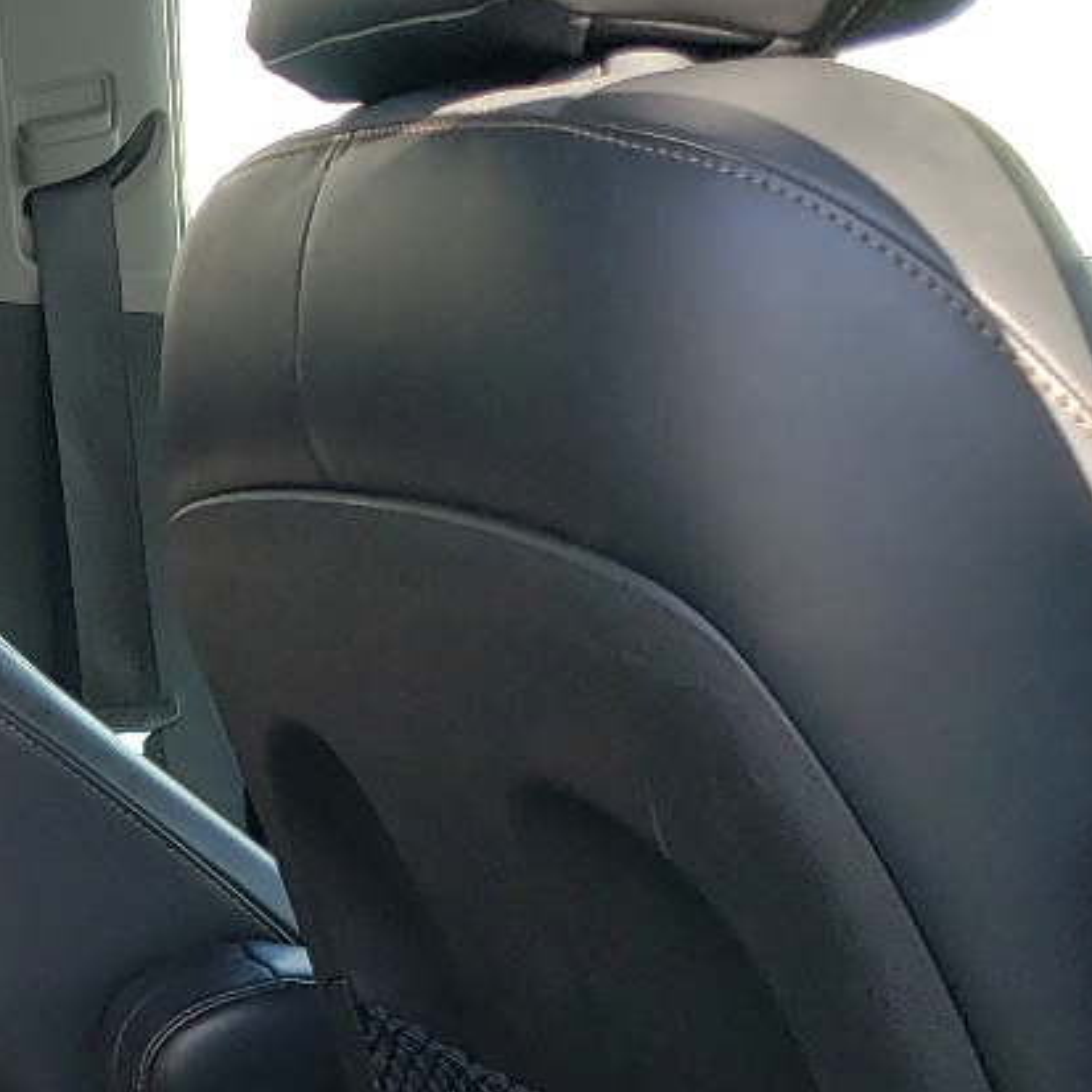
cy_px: 1158
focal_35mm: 89
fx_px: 3176
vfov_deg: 18.8
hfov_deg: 17.3
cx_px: -616
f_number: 1.5
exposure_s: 1/476
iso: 50
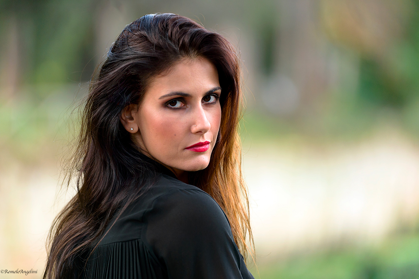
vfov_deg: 6.9
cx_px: 210
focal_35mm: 200
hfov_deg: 10.3
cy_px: 140
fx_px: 2326
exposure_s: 1/800
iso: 400
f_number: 2.8
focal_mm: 200
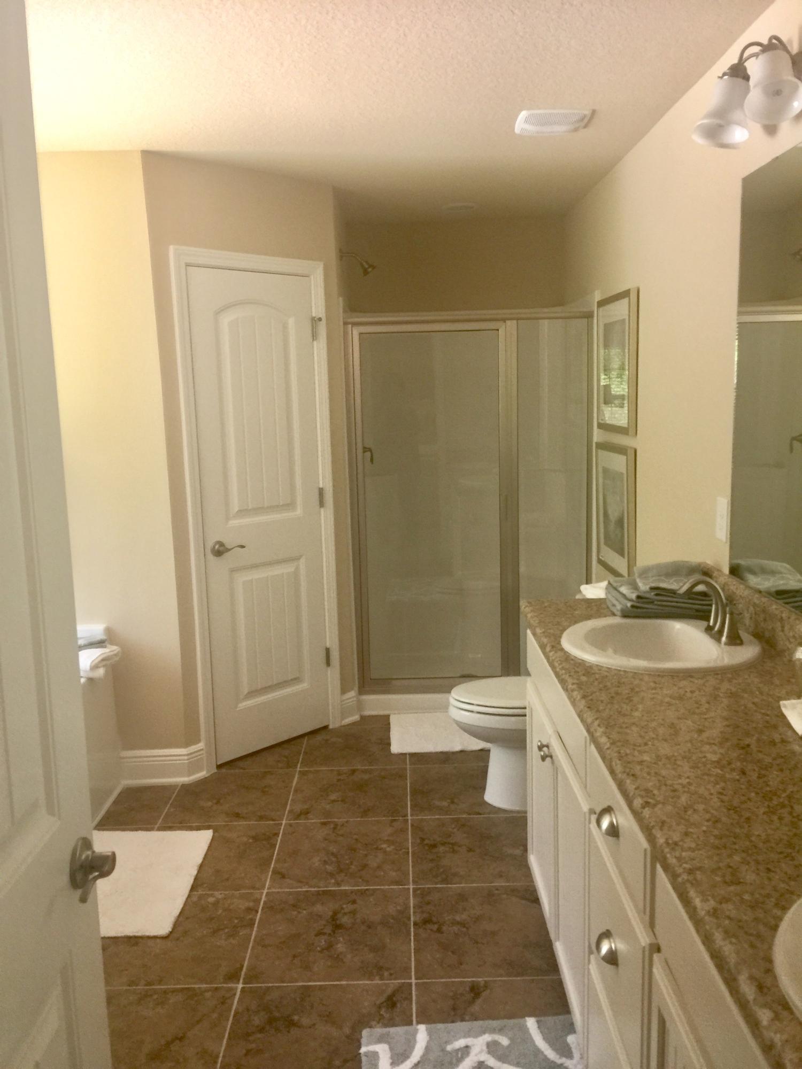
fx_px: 896
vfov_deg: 61.7
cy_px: 534
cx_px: 401
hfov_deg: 48.2
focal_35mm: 29
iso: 50
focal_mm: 4.15
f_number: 2.2
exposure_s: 1/30
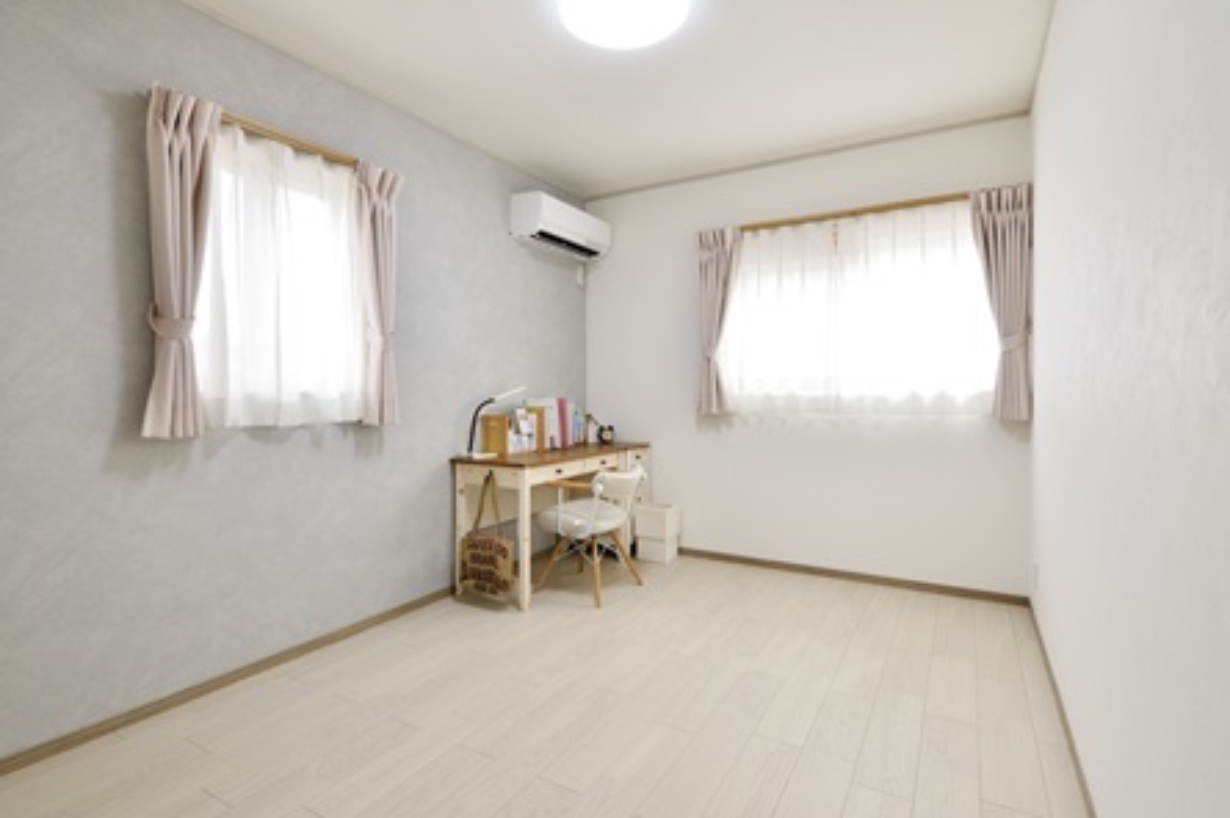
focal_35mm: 16
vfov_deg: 72.0
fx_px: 563
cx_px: 615
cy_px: 409
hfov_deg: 95.0
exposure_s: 1/5
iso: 200
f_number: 11
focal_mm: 11
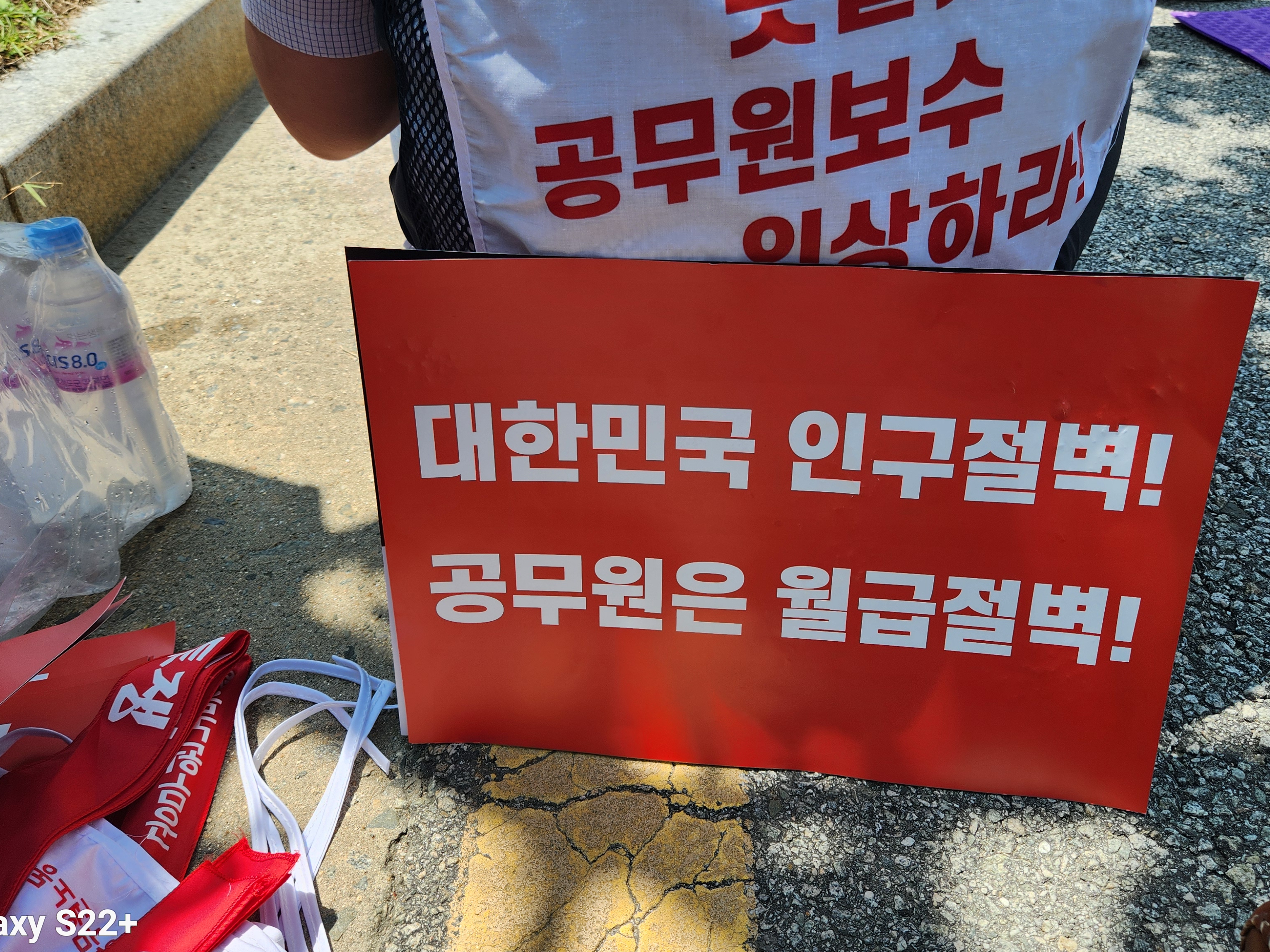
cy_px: 452
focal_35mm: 30
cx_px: 687
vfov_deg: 46.8
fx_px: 1101
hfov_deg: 59.9
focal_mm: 5.4
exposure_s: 1/1013
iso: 20
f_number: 1.8
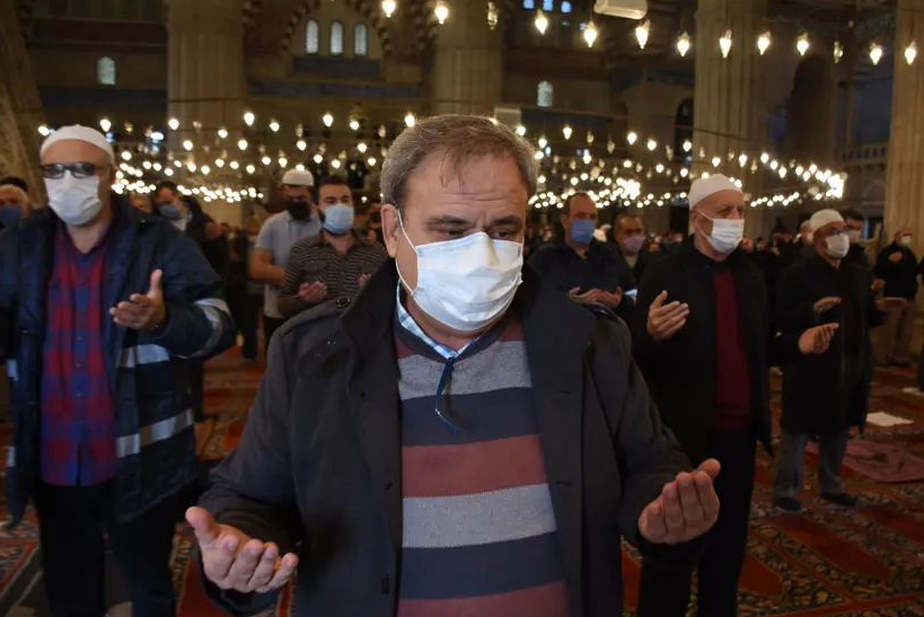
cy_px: 316
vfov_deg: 45.0
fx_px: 745
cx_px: 481
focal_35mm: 29
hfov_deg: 63.6
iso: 250
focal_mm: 18
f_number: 3.5
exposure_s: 1/30
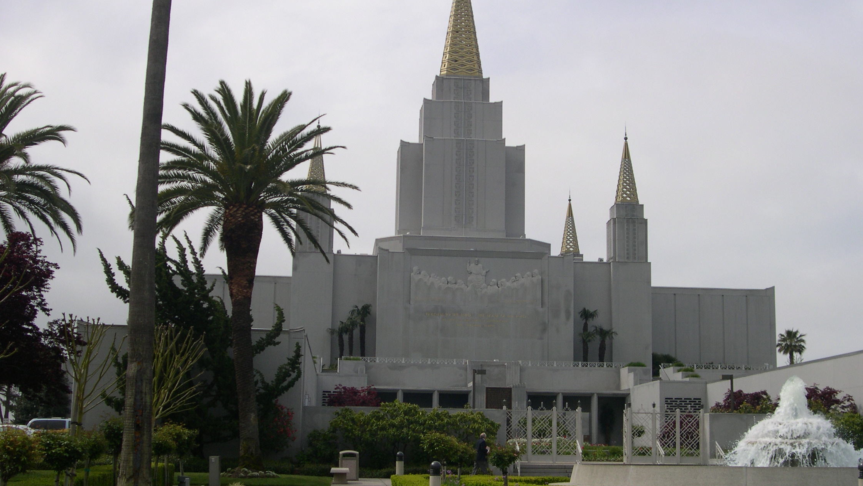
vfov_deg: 23.1
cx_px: 437
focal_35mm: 52
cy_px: 236
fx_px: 1190
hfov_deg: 39.9
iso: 100
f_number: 8.4
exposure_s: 1/185
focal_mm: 10.1
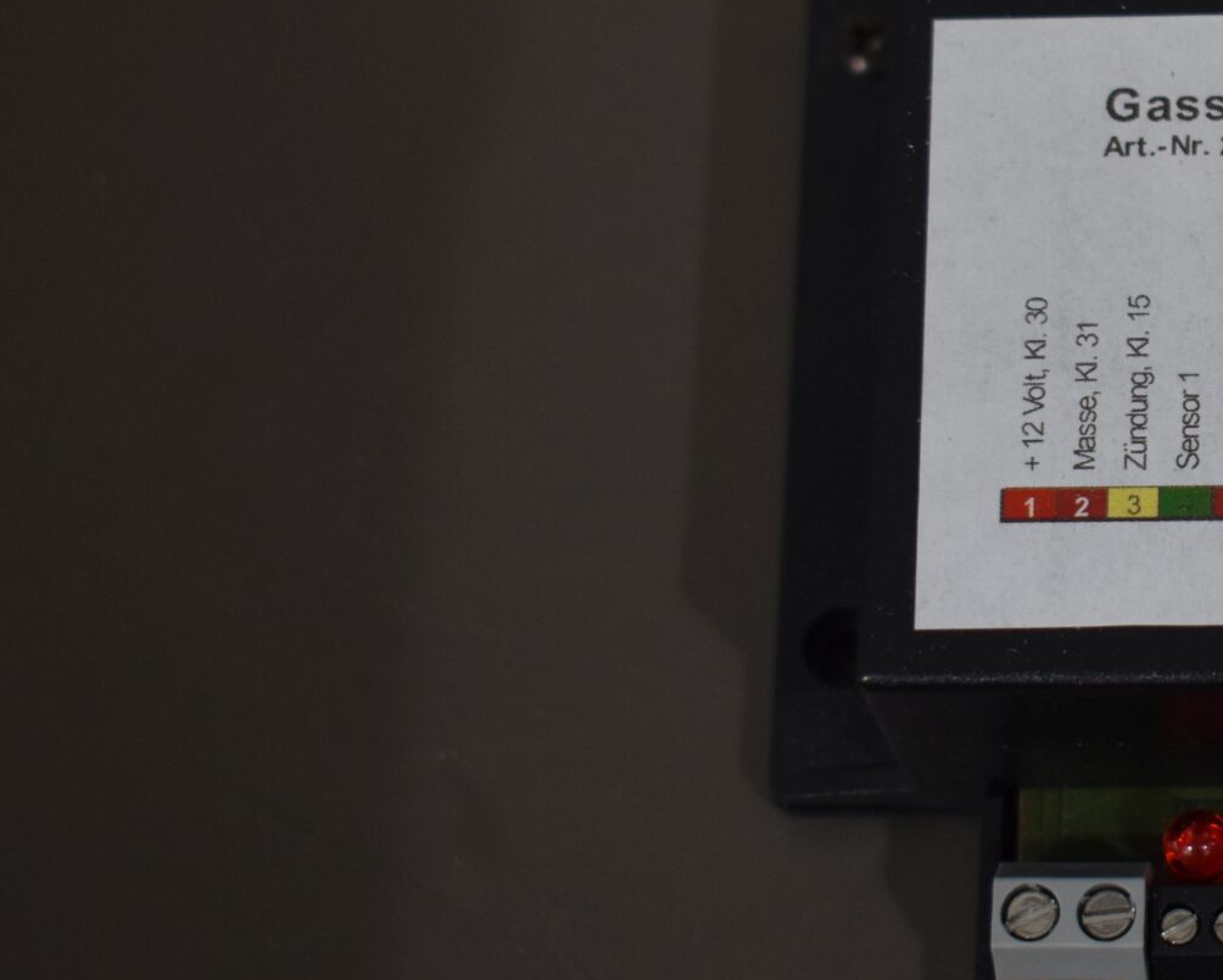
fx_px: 4418
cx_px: 1422
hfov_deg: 15.3
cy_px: 332
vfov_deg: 12.6
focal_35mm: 122
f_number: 4.5
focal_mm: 34
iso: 450
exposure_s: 1/250
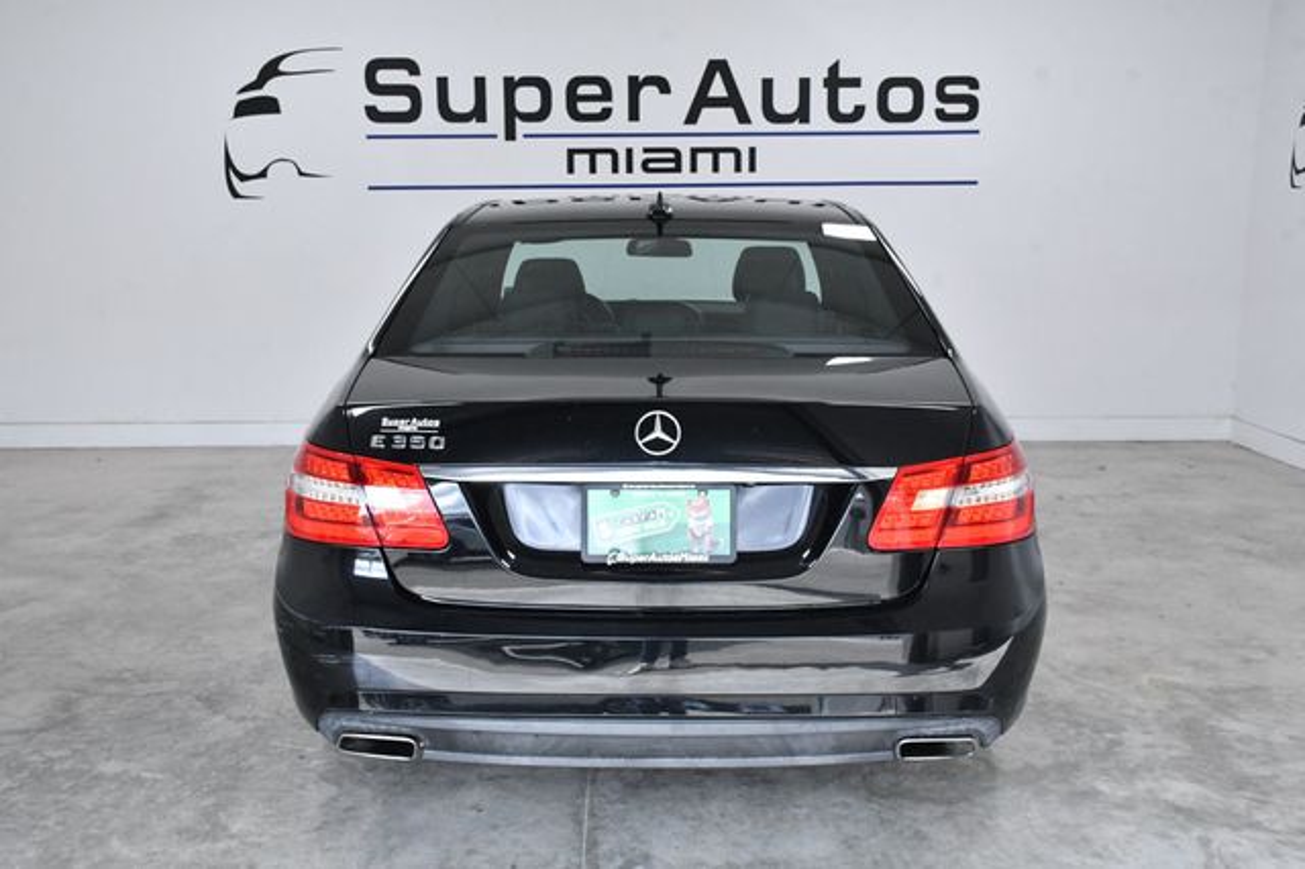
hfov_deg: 53.2
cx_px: 652
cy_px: 434
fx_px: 1304
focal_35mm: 36
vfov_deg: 36.8
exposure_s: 1/400
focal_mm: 24
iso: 2500
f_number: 10
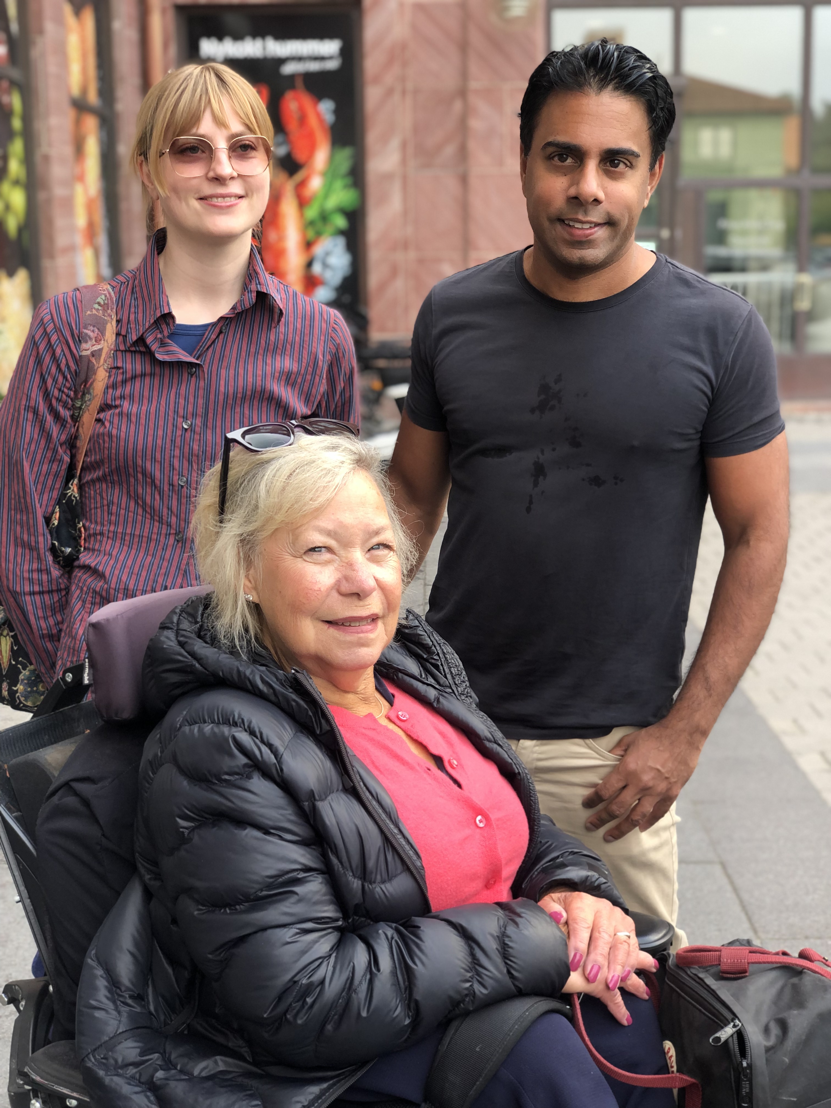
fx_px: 1664
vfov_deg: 36.8
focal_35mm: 52
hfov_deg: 28.0
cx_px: 416
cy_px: 554
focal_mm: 6
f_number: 2.4
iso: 25
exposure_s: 1/60
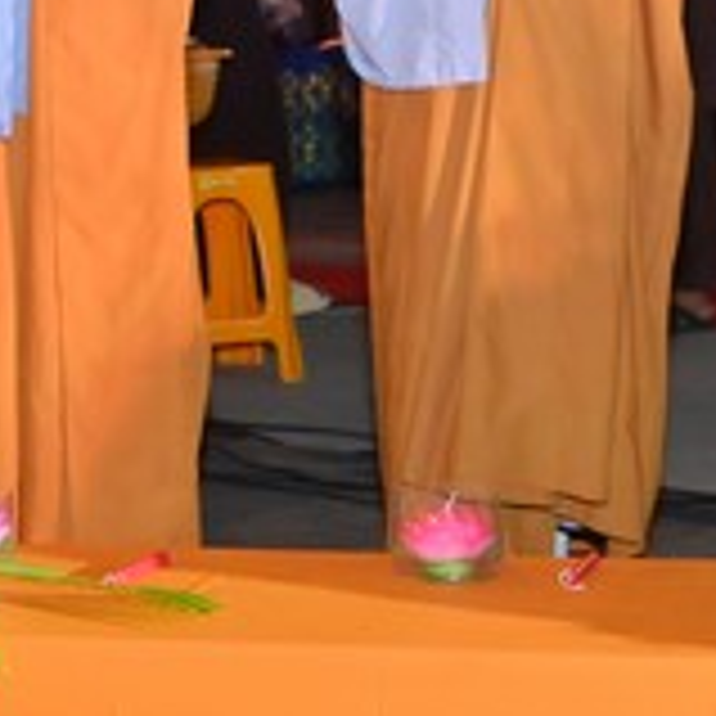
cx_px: 198
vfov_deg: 12.8
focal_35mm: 132
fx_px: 3089
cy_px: -232
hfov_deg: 13.2
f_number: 5
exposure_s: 1/100
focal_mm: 38
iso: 2000
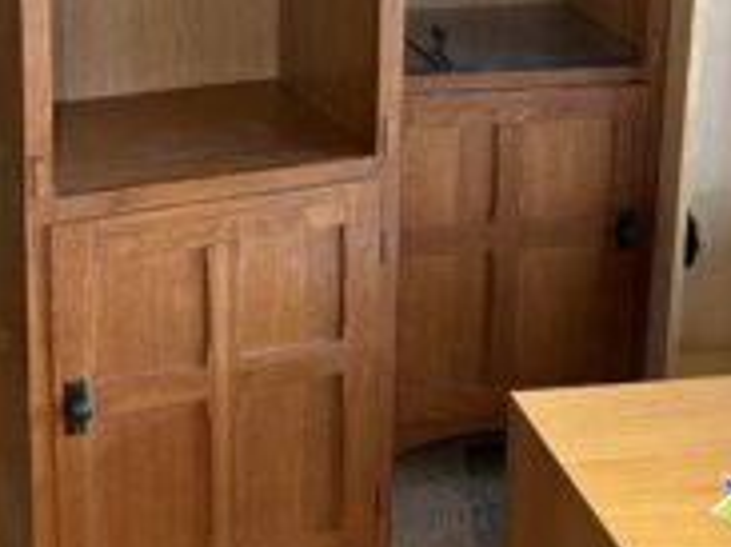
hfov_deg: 27.2
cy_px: -26
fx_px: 1498
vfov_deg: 19.9
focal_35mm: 71
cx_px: 212
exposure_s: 1/60
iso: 200
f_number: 1.6
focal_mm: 5.96
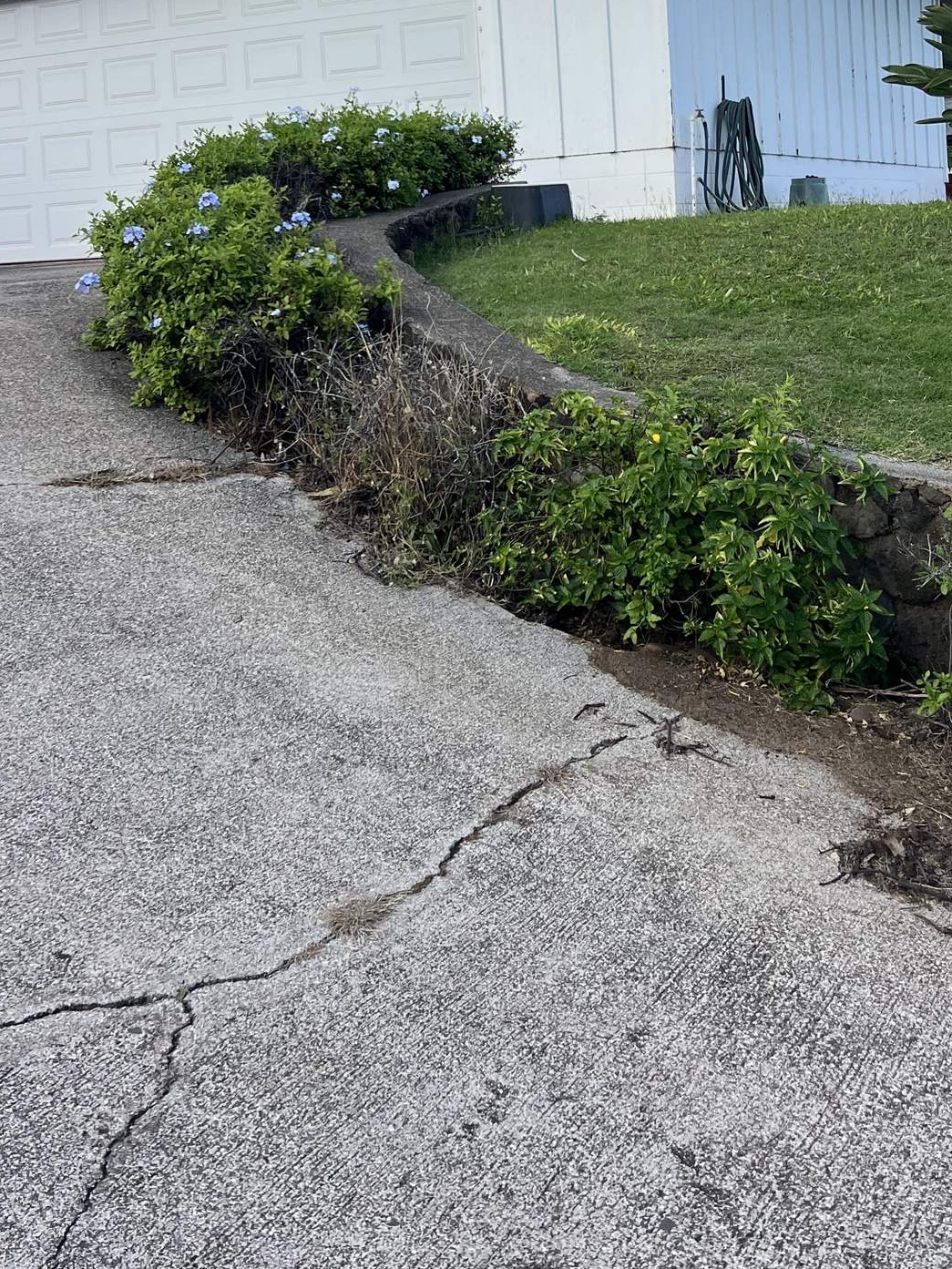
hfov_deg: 33.4
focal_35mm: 43
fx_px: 1577
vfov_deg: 41.9
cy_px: 250
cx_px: 606
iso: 50
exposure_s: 1/2632
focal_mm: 5.7
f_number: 1.5
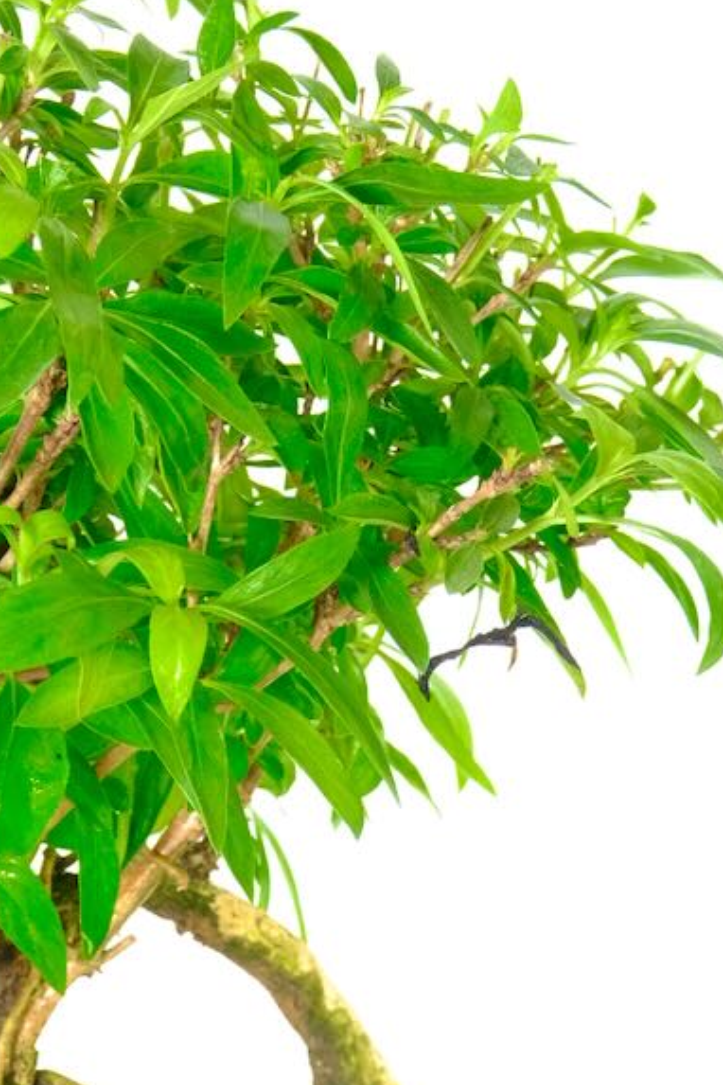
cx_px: 117
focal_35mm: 335
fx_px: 10091
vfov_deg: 6.1
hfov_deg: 4.1
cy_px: 1021
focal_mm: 99.8
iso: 1600
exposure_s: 1/13
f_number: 11
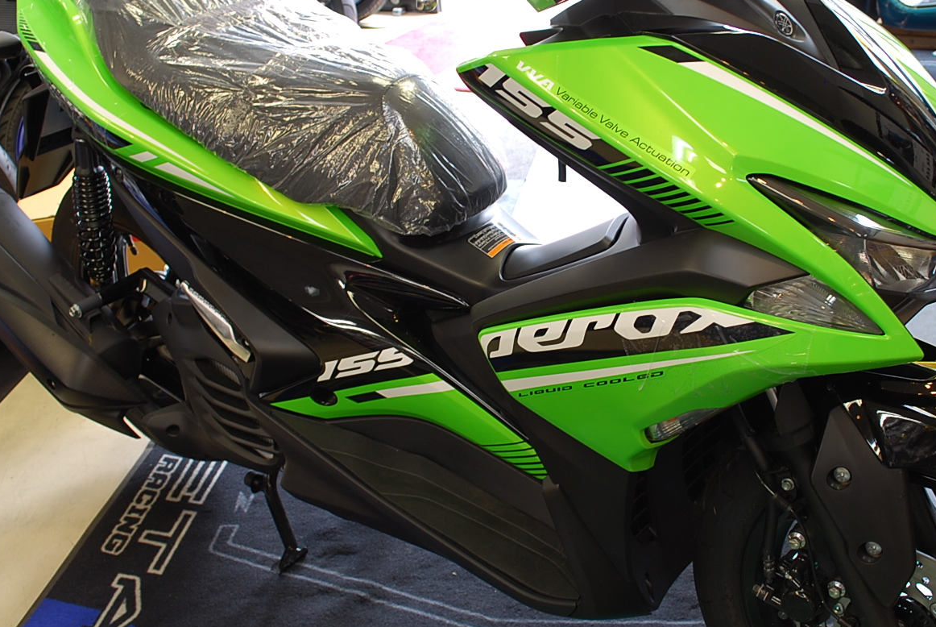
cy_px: 277
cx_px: 540
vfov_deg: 27.1
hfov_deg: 39.5
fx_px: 1302
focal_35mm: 50
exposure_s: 1/6
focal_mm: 20
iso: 100
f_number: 5.6
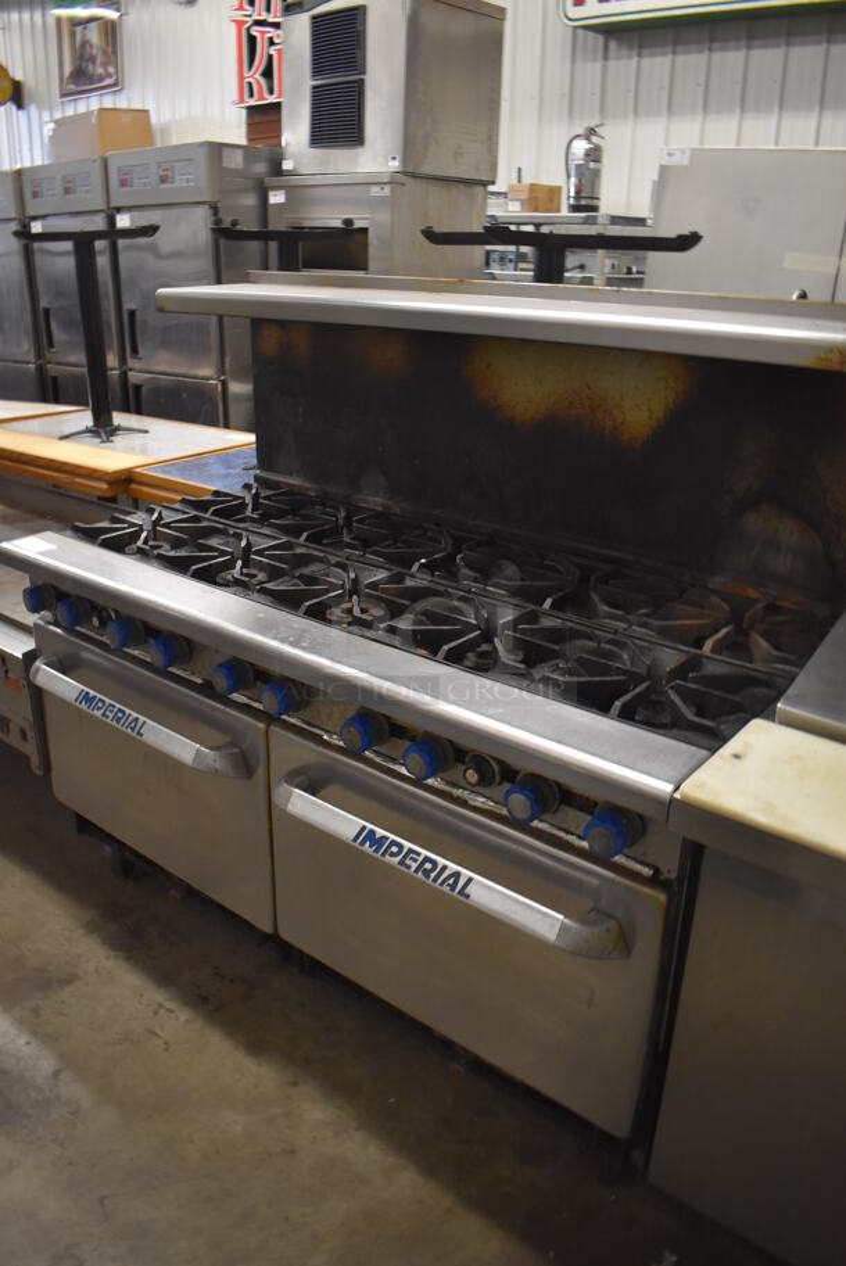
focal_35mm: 27
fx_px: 950
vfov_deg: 67.3
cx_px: 423
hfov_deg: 48.0
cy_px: 633
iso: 2000
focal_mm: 18
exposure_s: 1/125
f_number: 3.5
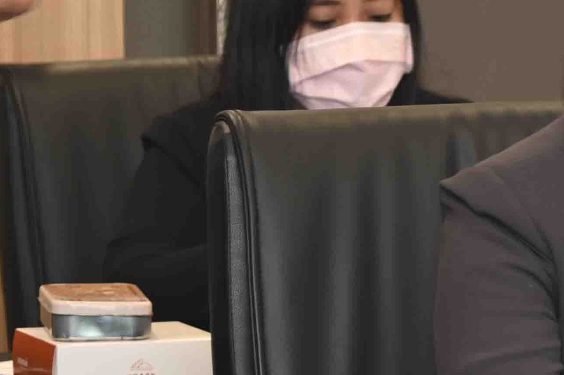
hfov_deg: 6.2
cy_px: 172
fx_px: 5118
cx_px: 1047
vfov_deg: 4.2
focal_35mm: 327
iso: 400
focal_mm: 70
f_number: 4
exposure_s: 1/60
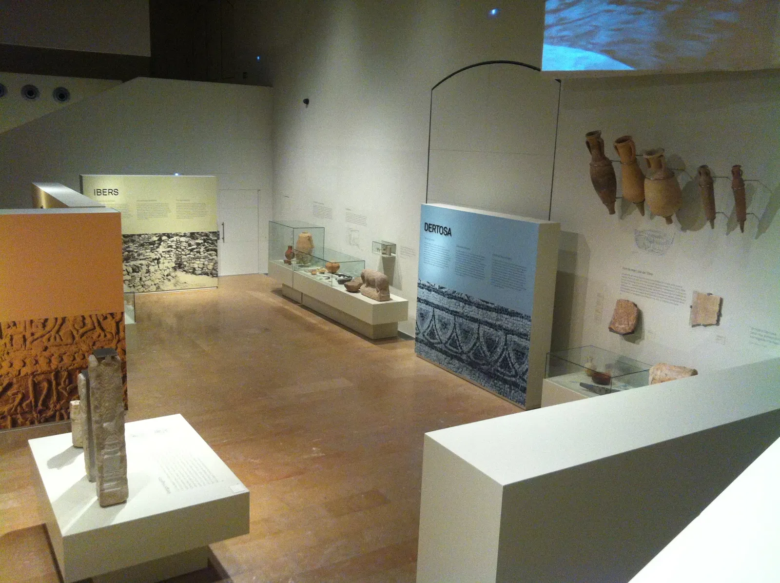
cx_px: 390
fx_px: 787
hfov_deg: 52.7
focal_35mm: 35
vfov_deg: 40.6
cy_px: 292
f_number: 2.8
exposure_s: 1/17
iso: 250
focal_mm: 3.85
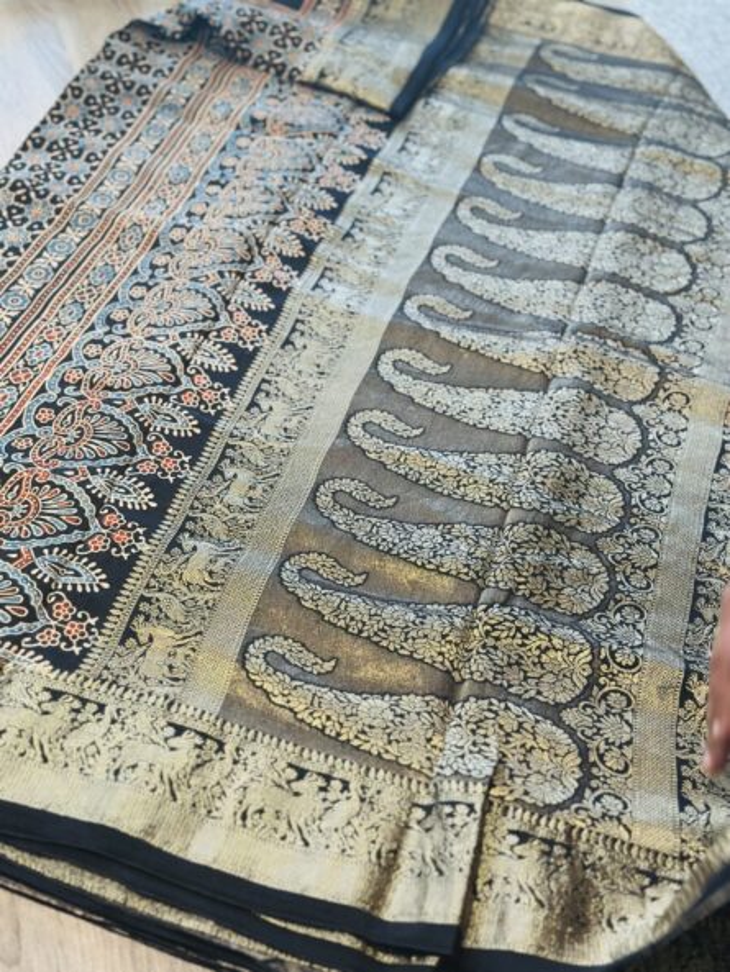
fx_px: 1349
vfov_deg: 39.6
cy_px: 486
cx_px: 365
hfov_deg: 30.3
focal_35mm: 48
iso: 125
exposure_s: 1/60
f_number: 1.78
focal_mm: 6.86
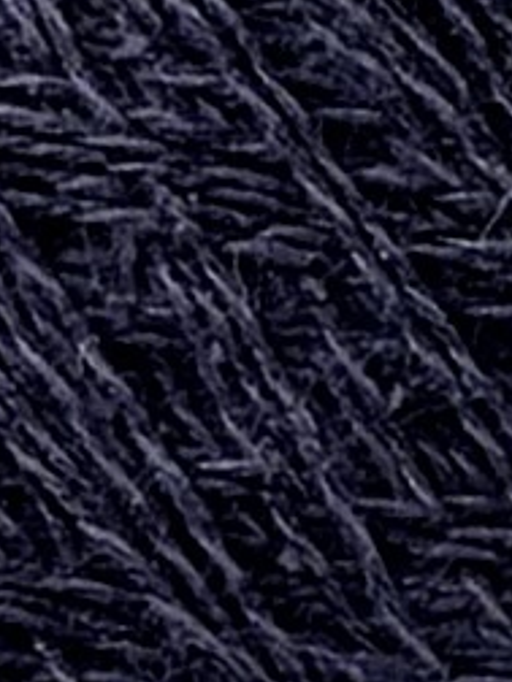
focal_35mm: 116
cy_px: 712
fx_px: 2288
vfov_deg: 16.6
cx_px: 908
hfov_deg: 11.8
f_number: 1.78
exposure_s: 1/416
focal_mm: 6.76
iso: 80
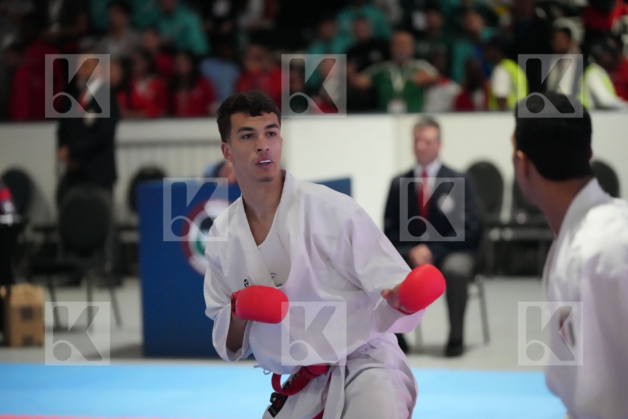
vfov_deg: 9.5
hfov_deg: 14.2
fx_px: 2529
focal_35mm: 145
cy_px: 210
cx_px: 314
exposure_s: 1/800
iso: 12800
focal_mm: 145
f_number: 2.8
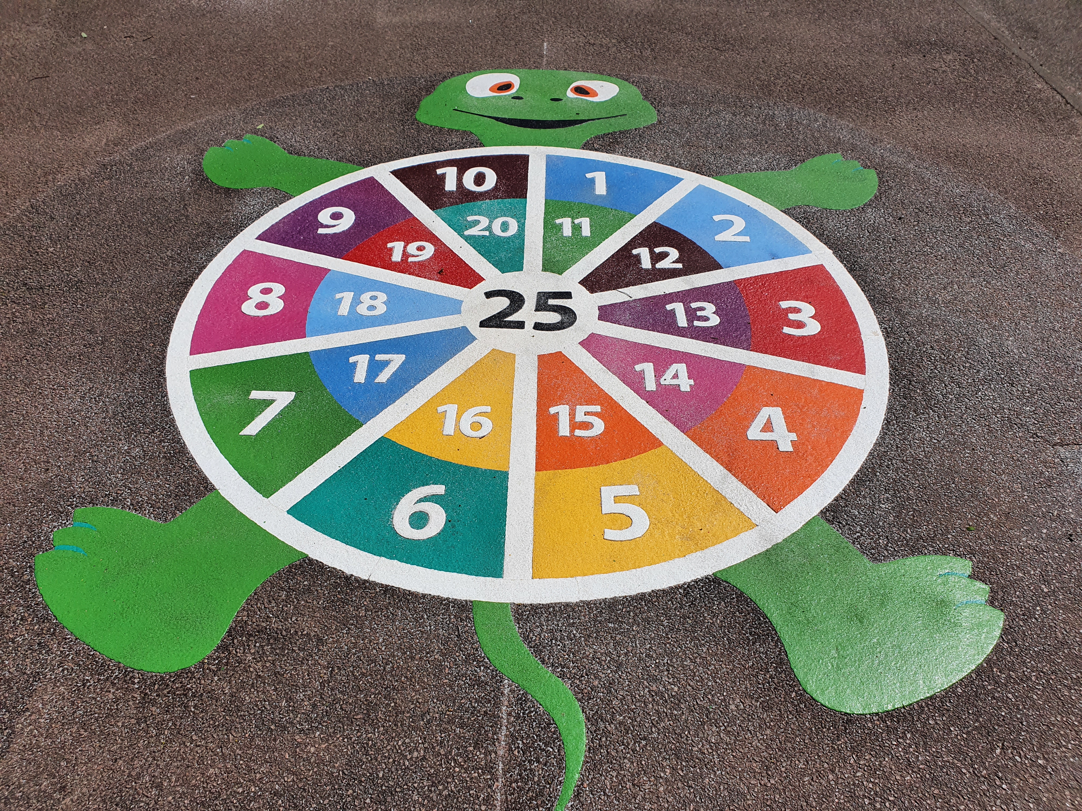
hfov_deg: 67.3
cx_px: 541
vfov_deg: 53.1
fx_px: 813
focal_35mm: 26
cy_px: 406
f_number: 2.4
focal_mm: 4.32
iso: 50
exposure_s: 1/3104
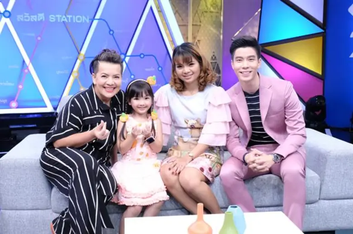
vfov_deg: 27.4
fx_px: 480
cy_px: 117
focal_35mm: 49
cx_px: 176
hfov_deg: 40.4
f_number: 9
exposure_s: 1/500
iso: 6400
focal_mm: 32.6
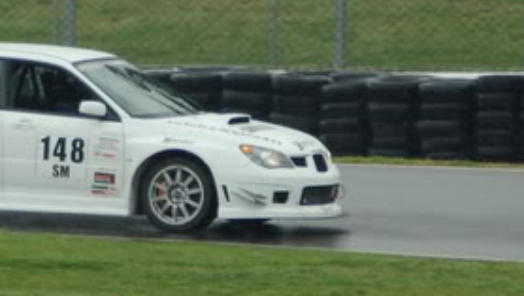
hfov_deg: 1.6
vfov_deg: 0.9
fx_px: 18831
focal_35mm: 1354
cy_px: 141
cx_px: 117
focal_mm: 300
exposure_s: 1/500
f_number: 5.6
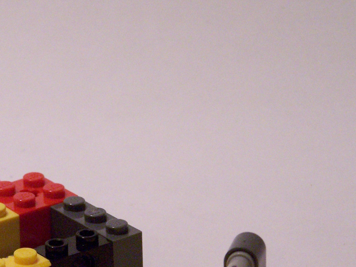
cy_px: 221
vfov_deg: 6.8
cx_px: 85
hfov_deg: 9.1
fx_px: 2241
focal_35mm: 218
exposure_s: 1/30
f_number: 3.2
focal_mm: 21.2
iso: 400
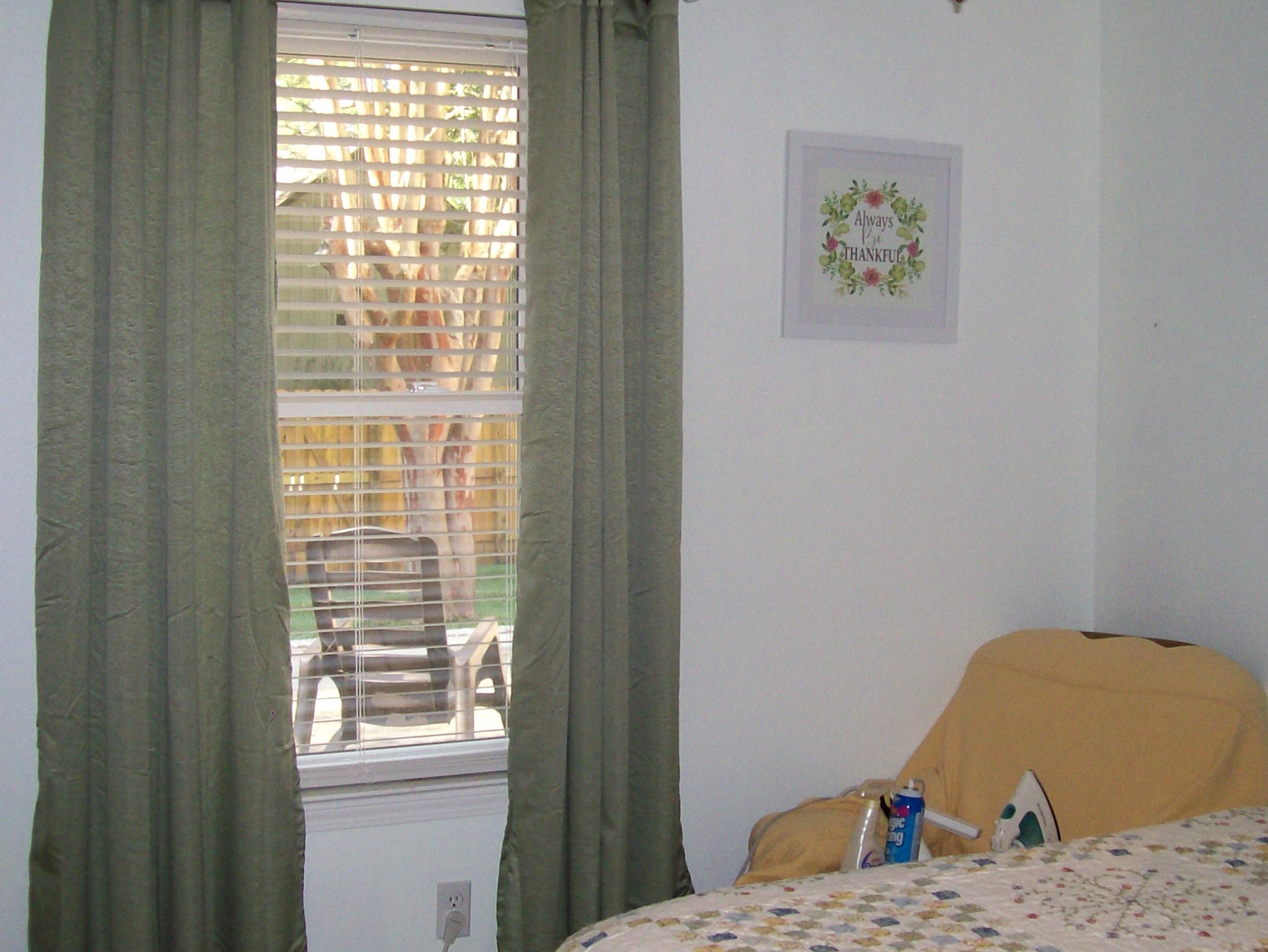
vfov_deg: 30.3
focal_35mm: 48
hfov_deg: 39.6
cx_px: 665
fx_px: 1758
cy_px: 462
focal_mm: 6
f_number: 2.7
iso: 140
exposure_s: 1/64
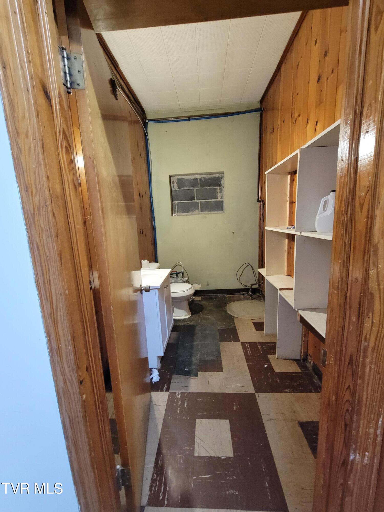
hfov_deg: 89.9
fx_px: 192
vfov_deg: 106.2
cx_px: 192
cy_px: 256
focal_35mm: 13
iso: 800
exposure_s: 1/24
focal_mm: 2.2
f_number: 2.2
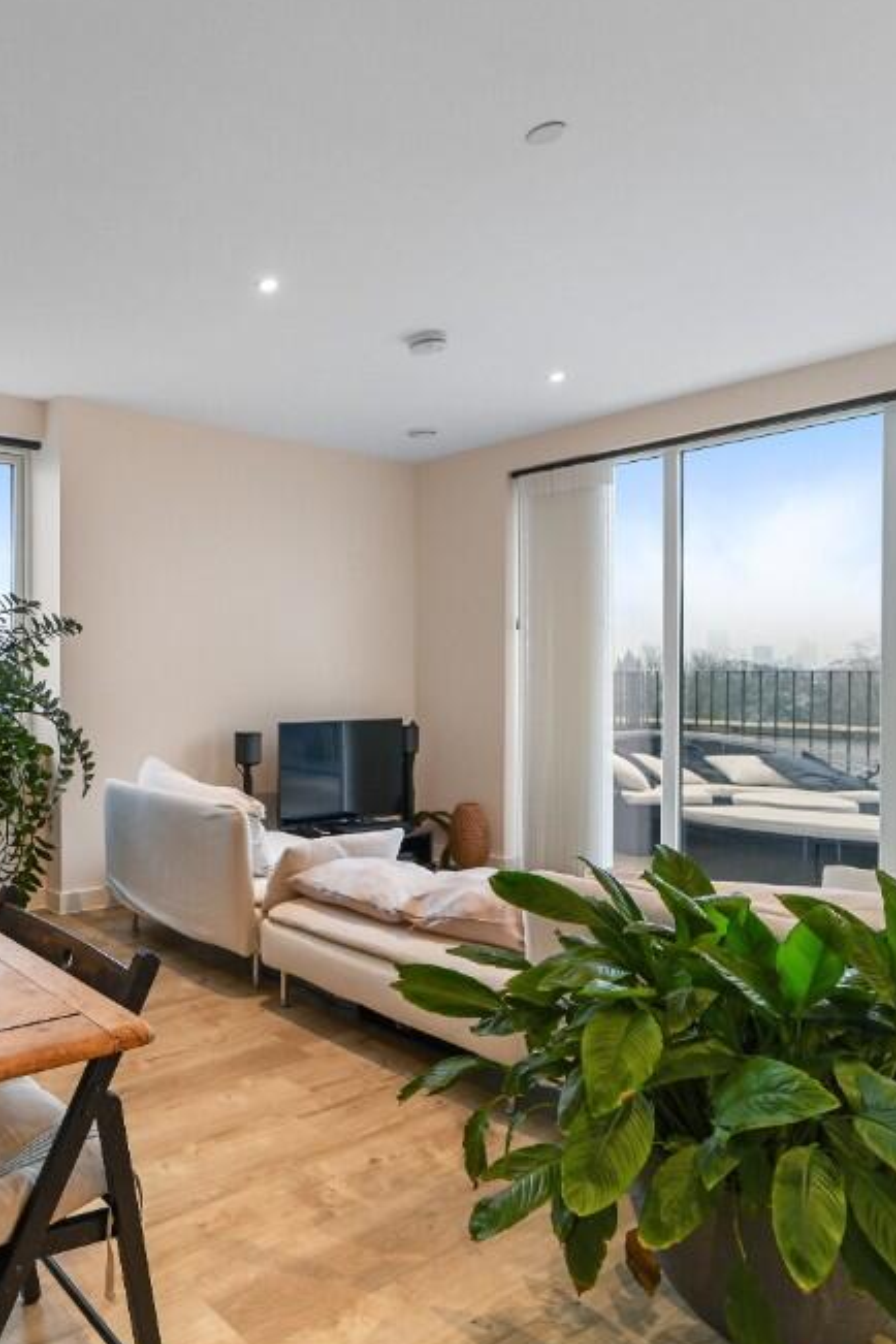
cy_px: 689
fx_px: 821
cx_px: 17
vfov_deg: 78.6
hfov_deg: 48.1
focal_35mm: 22
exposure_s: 1/2.5
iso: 400
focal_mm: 14
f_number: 8
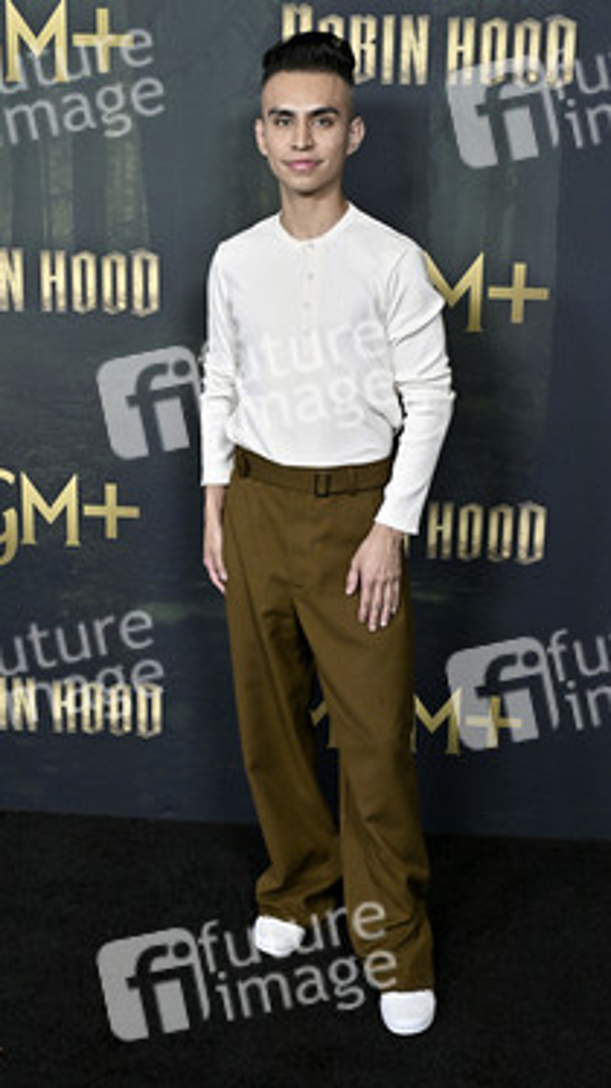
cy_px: 535
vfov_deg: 43.7
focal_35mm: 47
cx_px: 332
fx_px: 1356
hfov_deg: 25.4
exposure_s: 1/320
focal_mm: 42
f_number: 6.3
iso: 1600
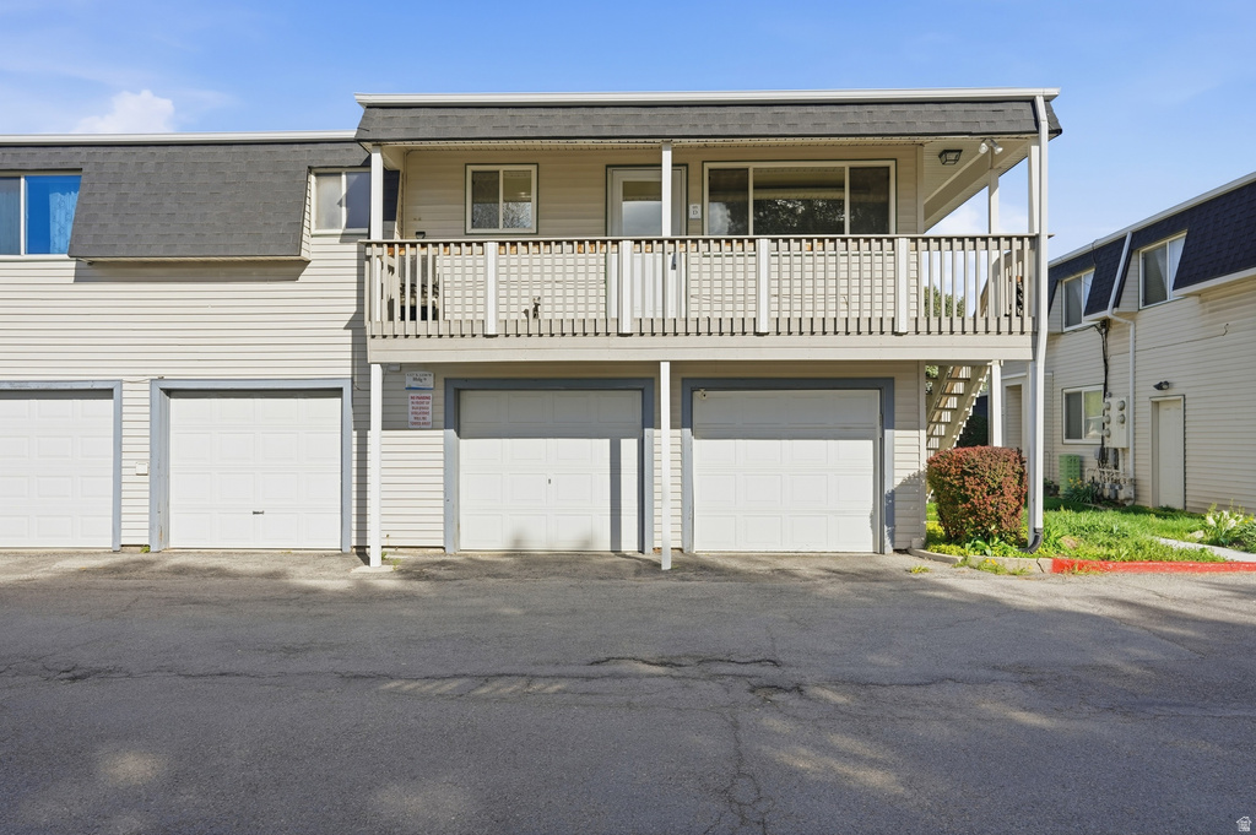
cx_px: 628
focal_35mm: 23
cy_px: 418
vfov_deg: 55.0
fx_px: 802
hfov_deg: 76.1
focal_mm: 23
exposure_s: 1/8000
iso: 250
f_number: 9
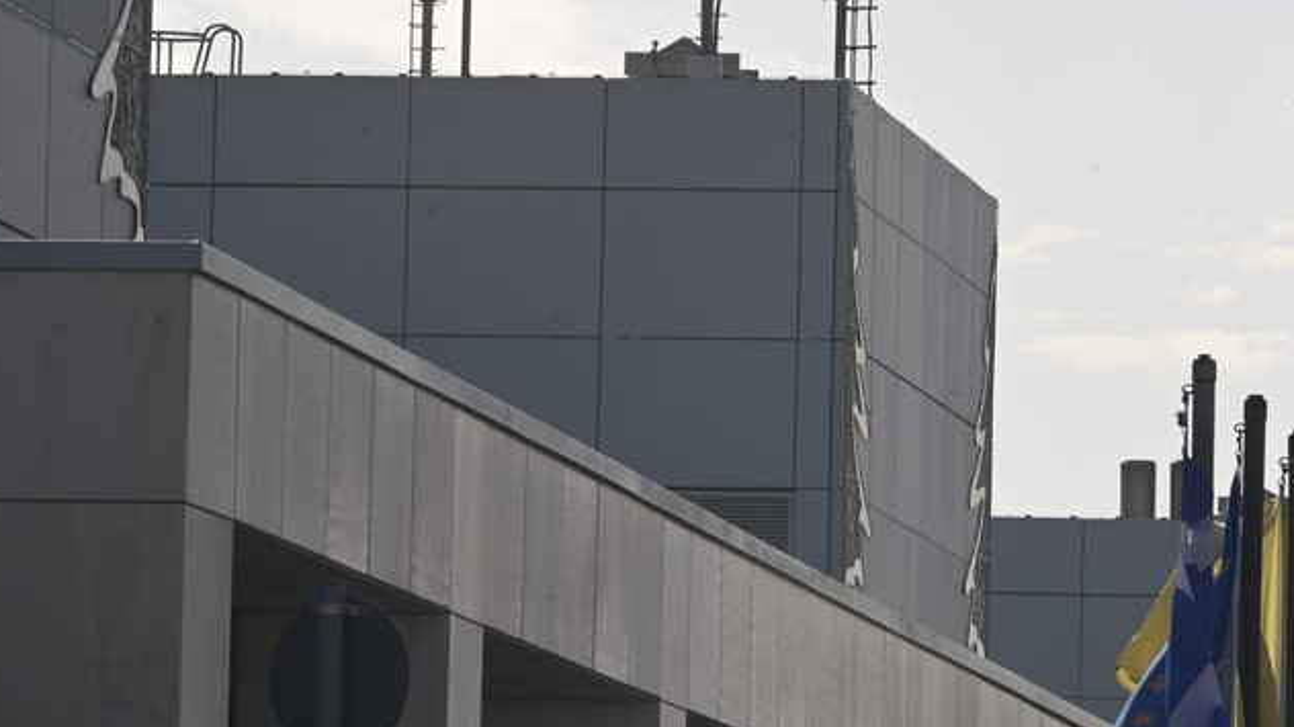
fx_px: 12622
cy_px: -86
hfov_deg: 5.9
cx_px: 739
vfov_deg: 3.3
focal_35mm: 368
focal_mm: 185
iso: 200
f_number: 20
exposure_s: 1/250
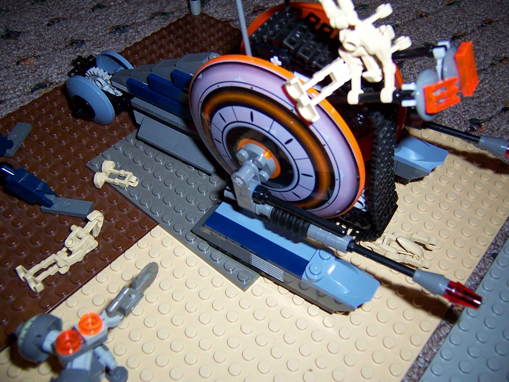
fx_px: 485
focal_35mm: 33
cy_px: 191
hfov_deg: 55.4
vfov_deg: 42.9
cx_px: 254
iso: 80
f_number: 2.8
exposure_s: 1/60
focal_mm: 5.5
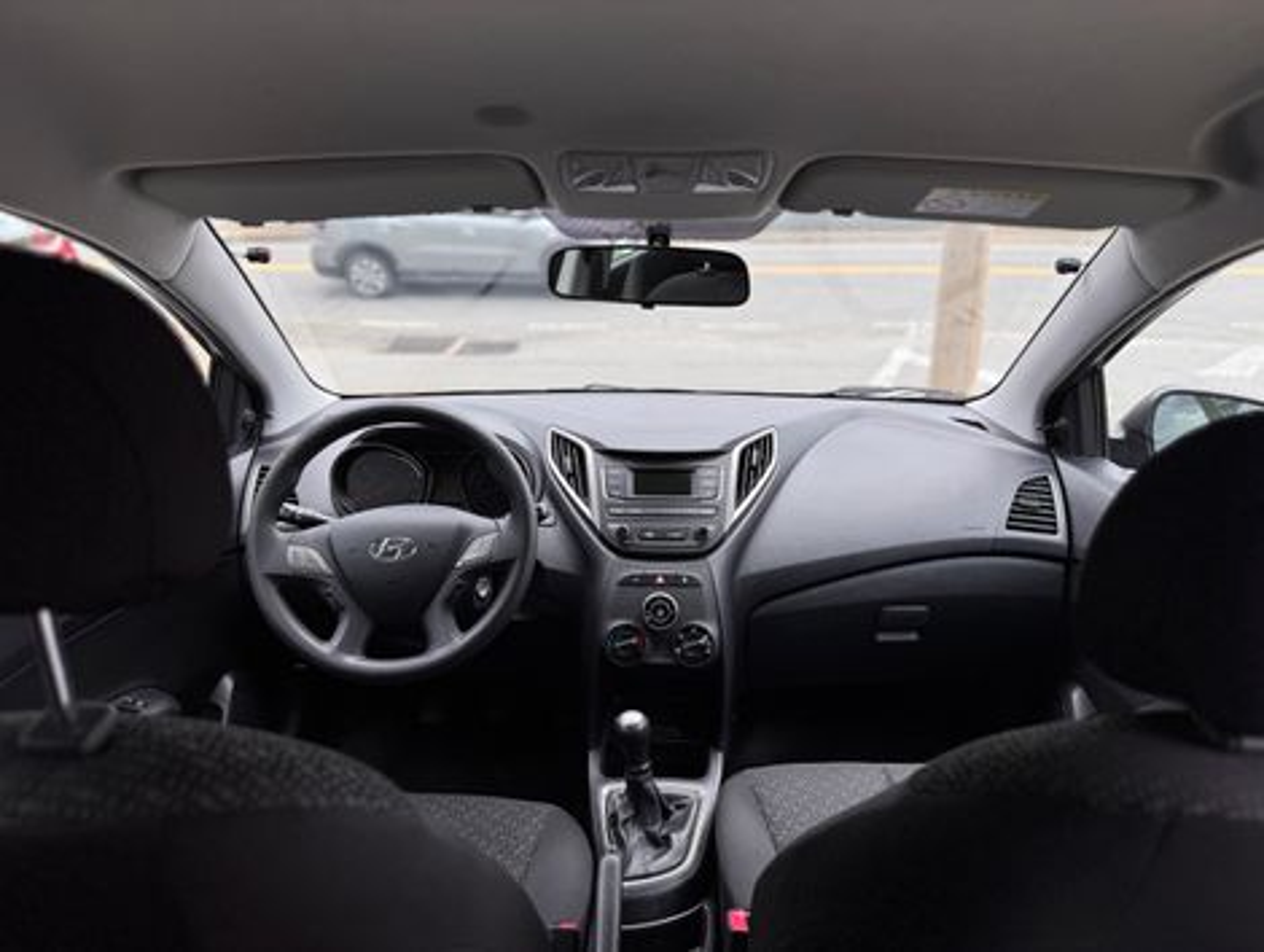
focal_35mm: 24
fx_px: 878
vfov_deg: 56.9
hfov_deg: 71.5
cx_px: 632
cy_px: 476
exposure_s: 1/980
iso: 80
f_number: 1.78
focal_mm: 6.76
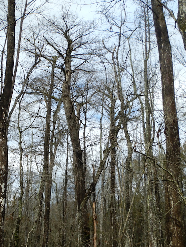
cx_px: 76
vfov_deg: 42.8
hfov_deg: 32.8
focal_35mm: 44
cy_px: 146
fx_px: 315
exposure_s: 1/640
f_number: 4.2
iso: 125
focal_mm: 5.6
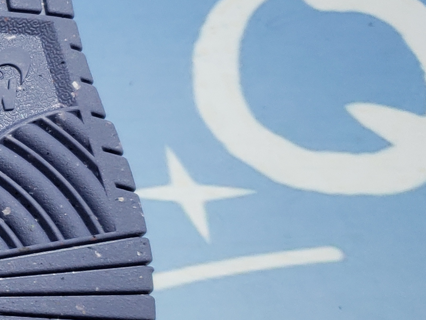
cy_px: 199
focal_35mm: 97
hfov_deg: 17.5
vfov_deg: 15.2
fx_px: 1194
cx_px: -265
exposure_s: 1/435
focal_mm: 4.3
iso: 50
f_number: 1.5
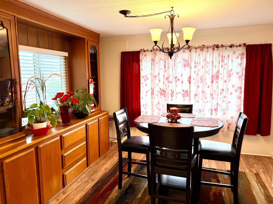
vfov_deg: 53.0
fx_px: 205
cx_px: 130
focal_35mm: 26
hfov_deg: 67.3
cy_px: 102
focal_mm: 6.76
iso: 80
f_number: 1.78
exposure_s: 1/129
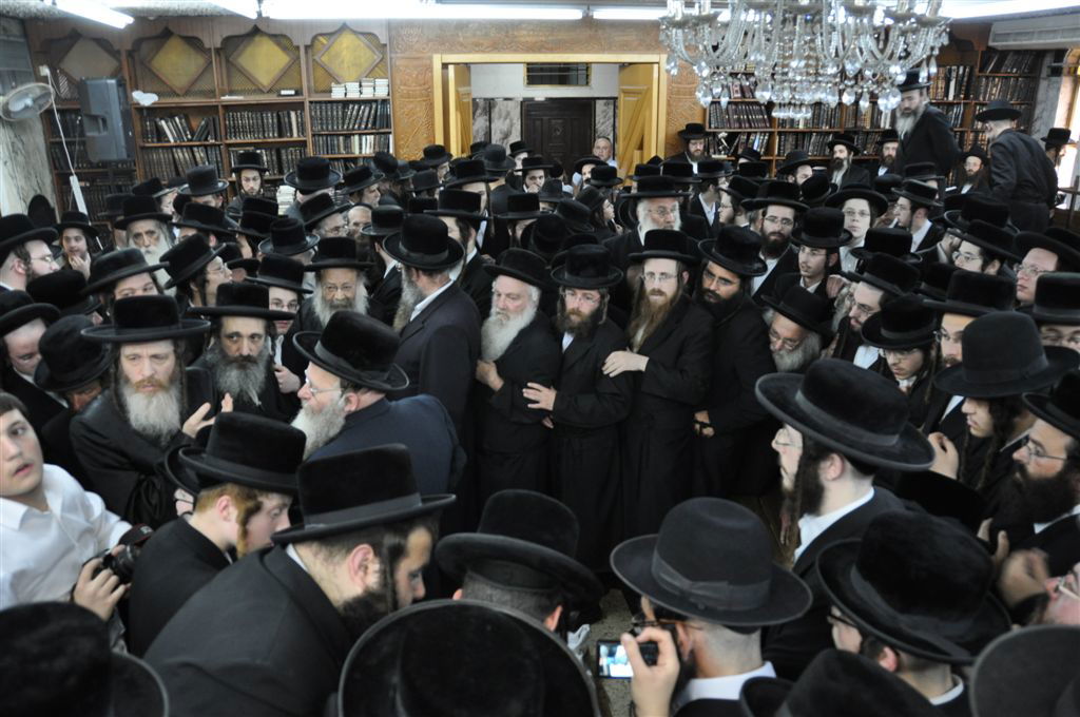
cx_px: 540
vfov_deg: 47.8
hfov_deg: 67.4
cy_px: 358
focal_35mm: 27
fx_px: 809
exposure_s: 1/40
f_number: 3.5
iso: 800
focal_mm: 18
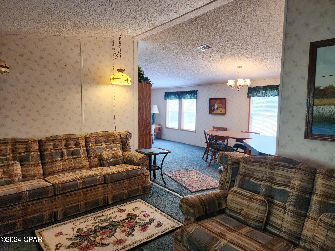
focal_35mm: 23
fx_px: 223
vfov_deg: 58.9
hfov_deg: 73.9
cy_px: 126
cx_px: 168
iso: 250
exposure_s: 1/120
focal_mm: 6.4
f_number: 1.8
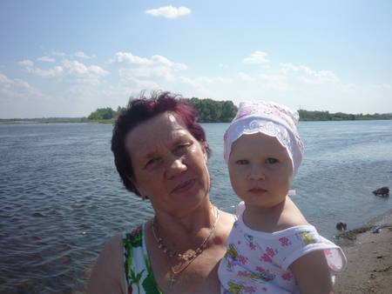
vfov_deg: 44.2
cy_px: 147
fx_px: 363
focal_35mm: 32
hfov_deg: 56.8
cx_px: 196
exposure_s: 1/500
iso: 100
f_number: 5.6
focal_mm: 5.2
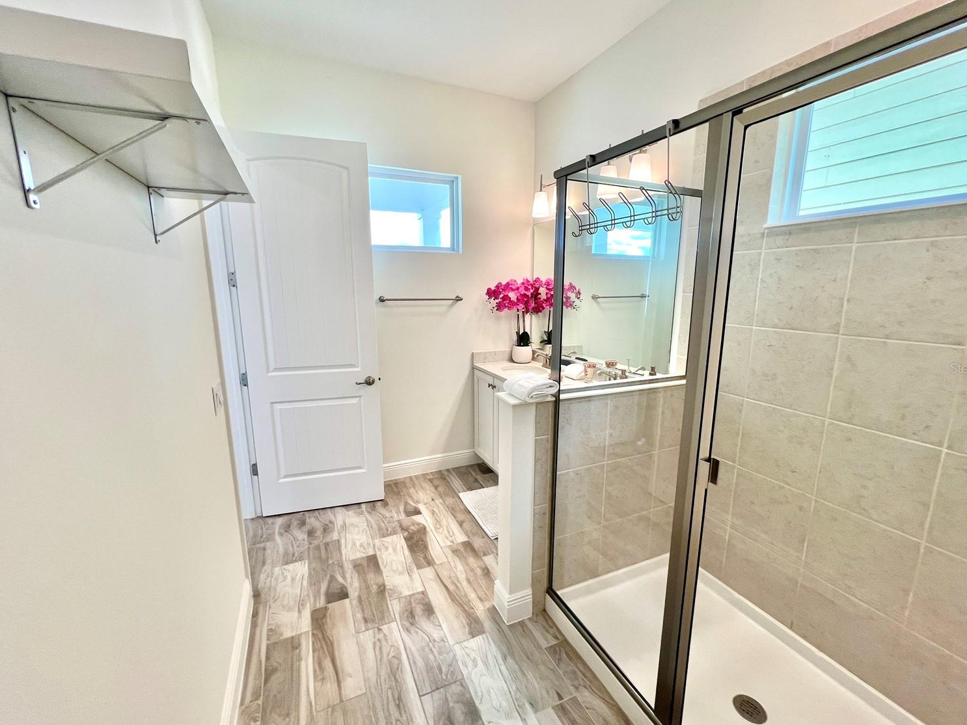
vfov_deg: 85.7
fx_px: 391
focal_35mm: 14
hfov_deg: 102.1
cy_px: 368
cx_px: 491
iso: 80
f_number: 1.8
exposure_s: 1/120
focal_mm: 1.57
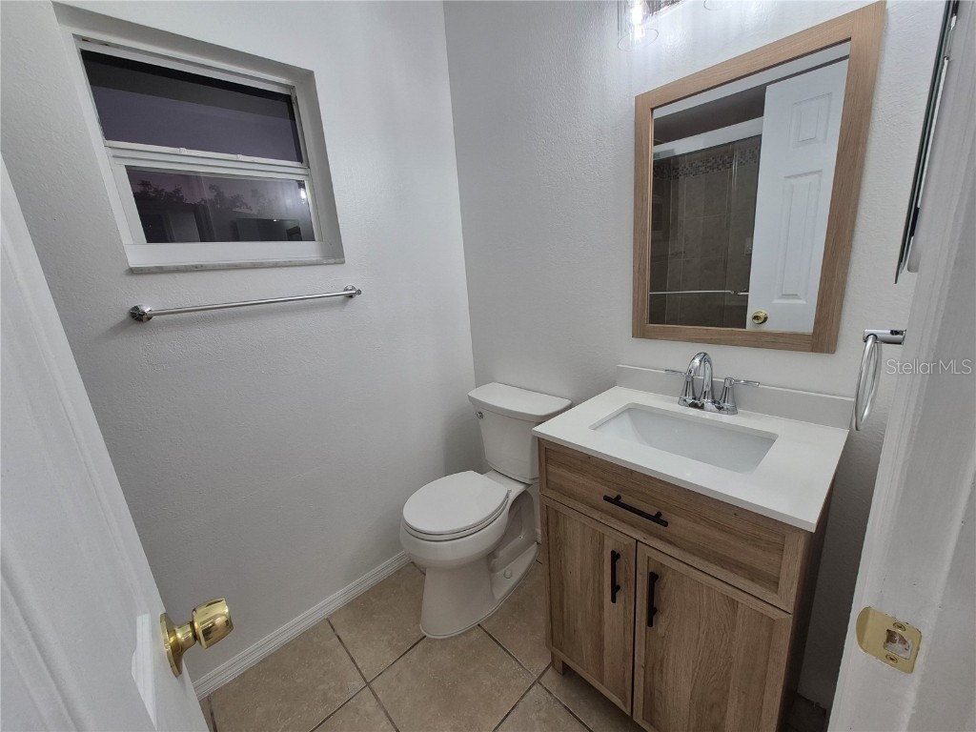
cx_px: 488
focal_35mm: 13
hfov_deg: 106.2
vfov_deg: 89.9
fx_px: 367
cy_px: 366
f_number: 2.2
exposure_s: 1/60
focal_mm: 1.74
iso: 64
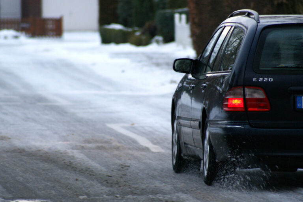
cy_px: 101
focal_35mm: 450
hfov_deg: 4.6
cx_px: 152
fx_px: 3785
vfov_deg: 3.1
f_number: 5.6
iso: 400
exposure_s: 1/60
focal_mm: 300
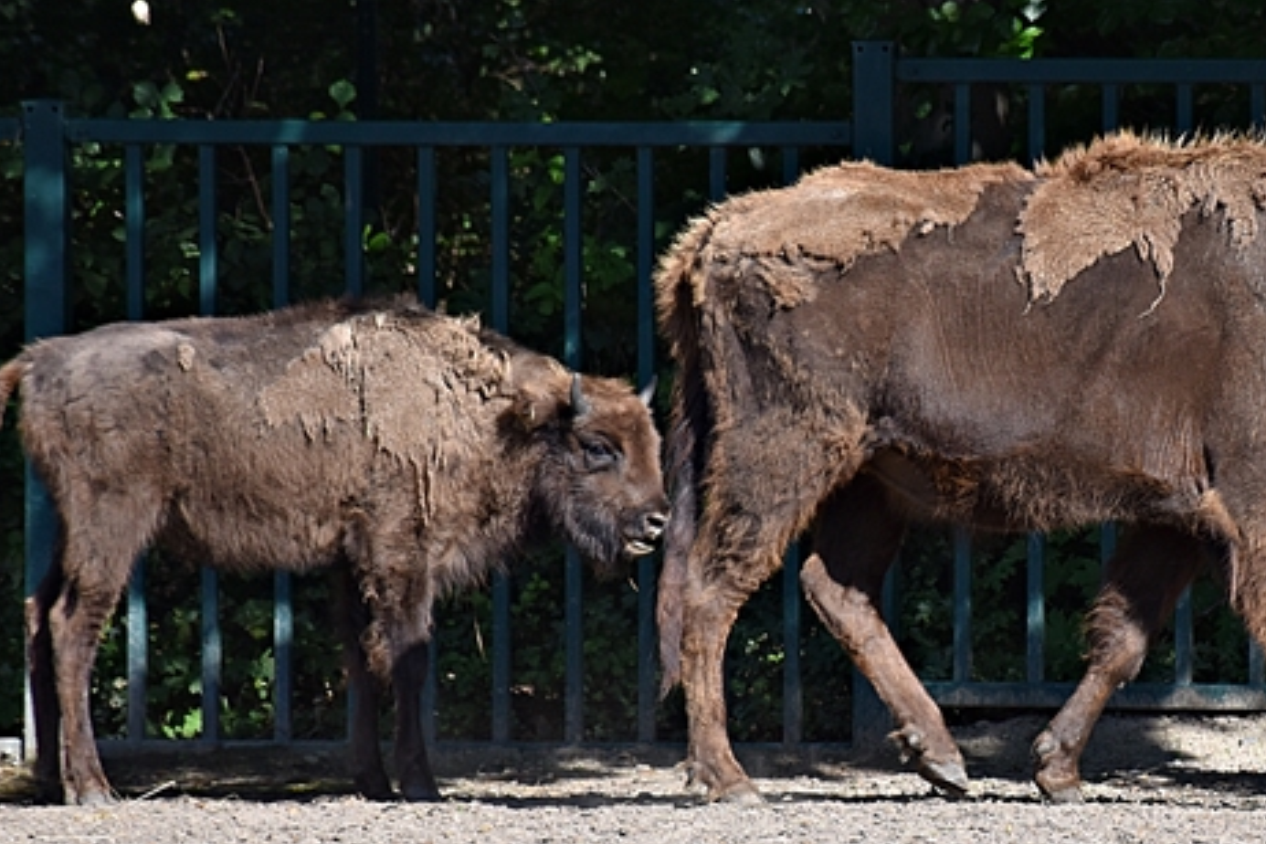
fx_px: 16351
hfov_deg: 4.4
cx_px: 940
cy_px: 462
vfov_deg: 3.0
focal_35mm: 465
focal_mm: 140
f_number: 5.6
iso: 200
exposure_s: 1/500
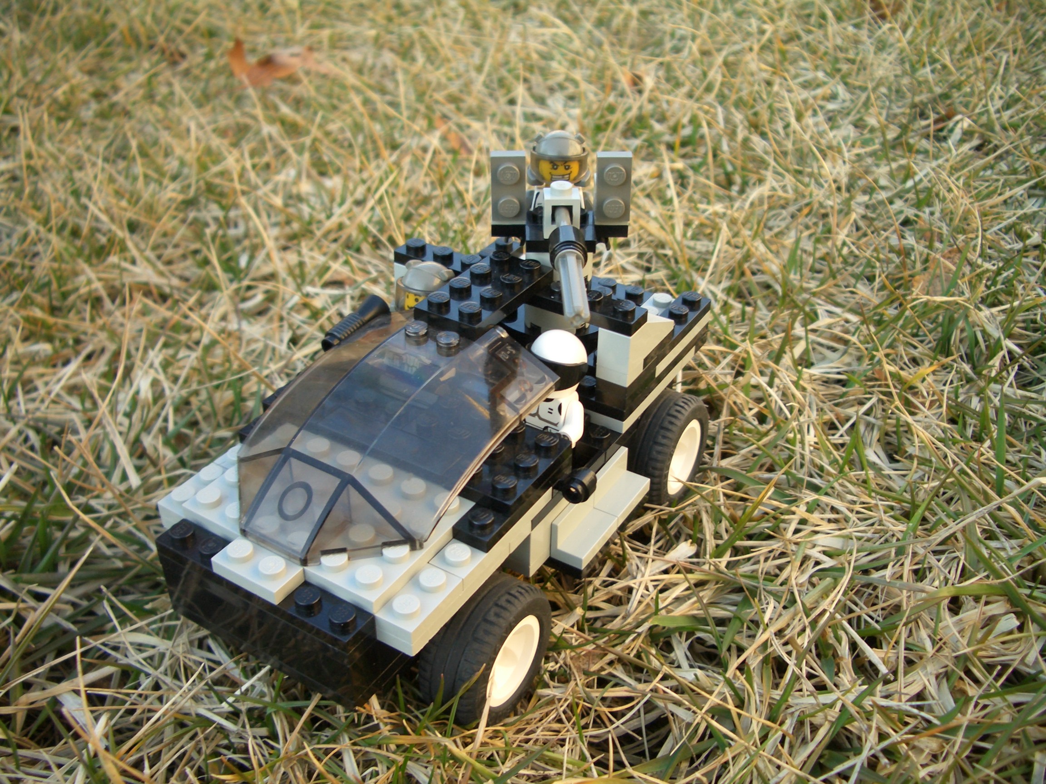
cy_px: 392
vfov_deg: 40.7
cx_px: 523
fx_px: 1058
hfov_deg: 52.6
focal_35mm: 35
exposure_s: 1/80
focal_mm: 5.8
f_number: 2.6
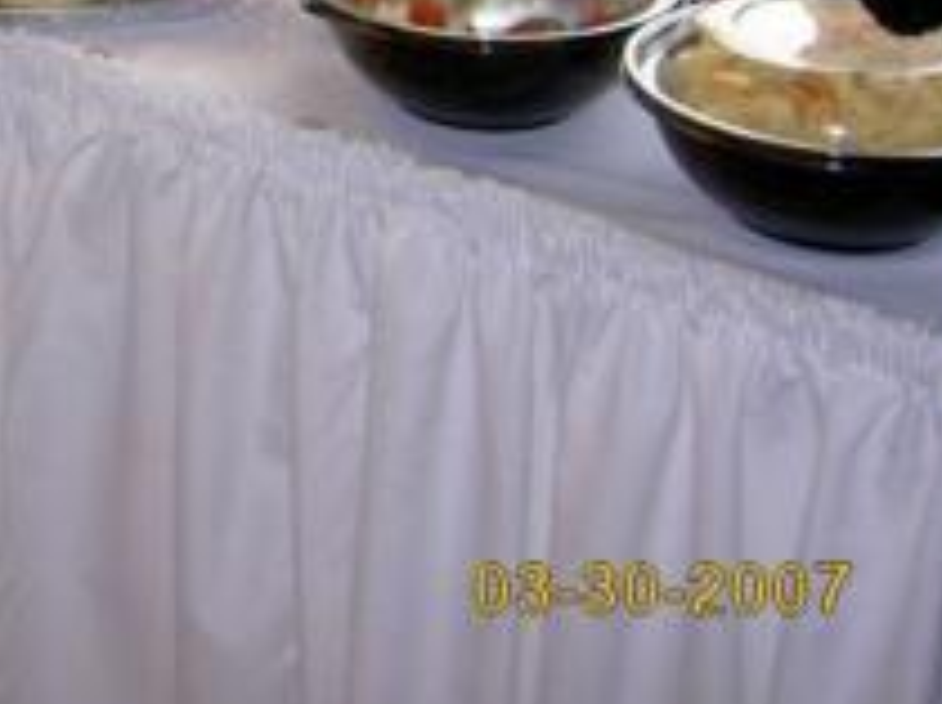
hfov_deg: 22.7
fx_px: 2202
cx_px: -103
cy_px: -105
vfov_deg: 17.4
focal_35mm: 81
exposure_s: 1/80
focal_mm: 5.6
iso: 50
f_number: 2.8
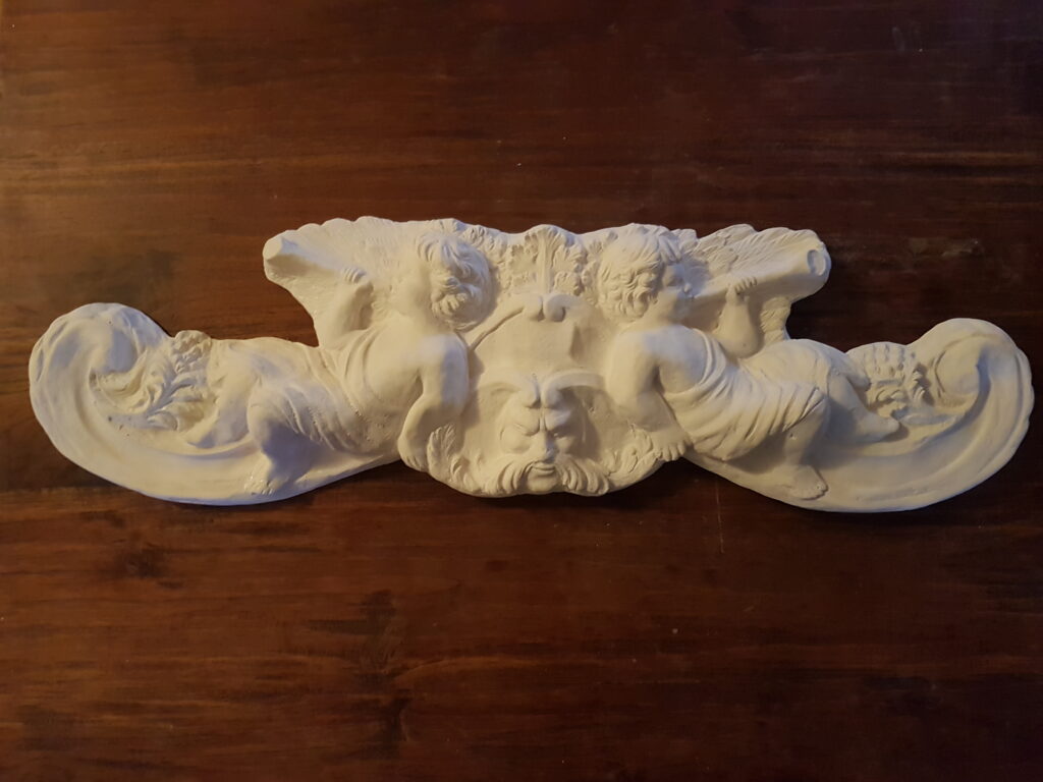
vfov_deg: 53.1
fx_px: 783
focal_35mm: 26
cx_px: 522
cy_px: 391
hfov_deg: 67.3
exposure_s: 1/10
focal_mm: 4.2
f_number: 1.7
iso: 250
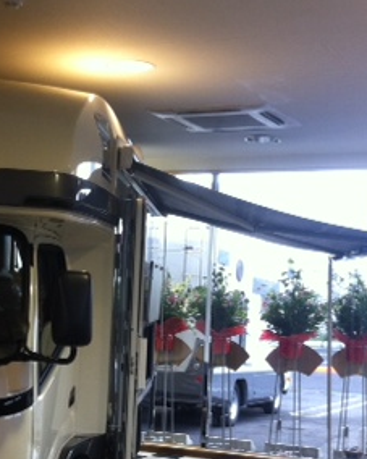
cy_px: 318
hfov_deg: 19.8
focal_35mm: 77
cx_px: 121
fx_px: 1046
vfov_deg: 24.6
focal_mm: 3.85
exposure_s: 1/60
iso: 80
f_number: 2.8
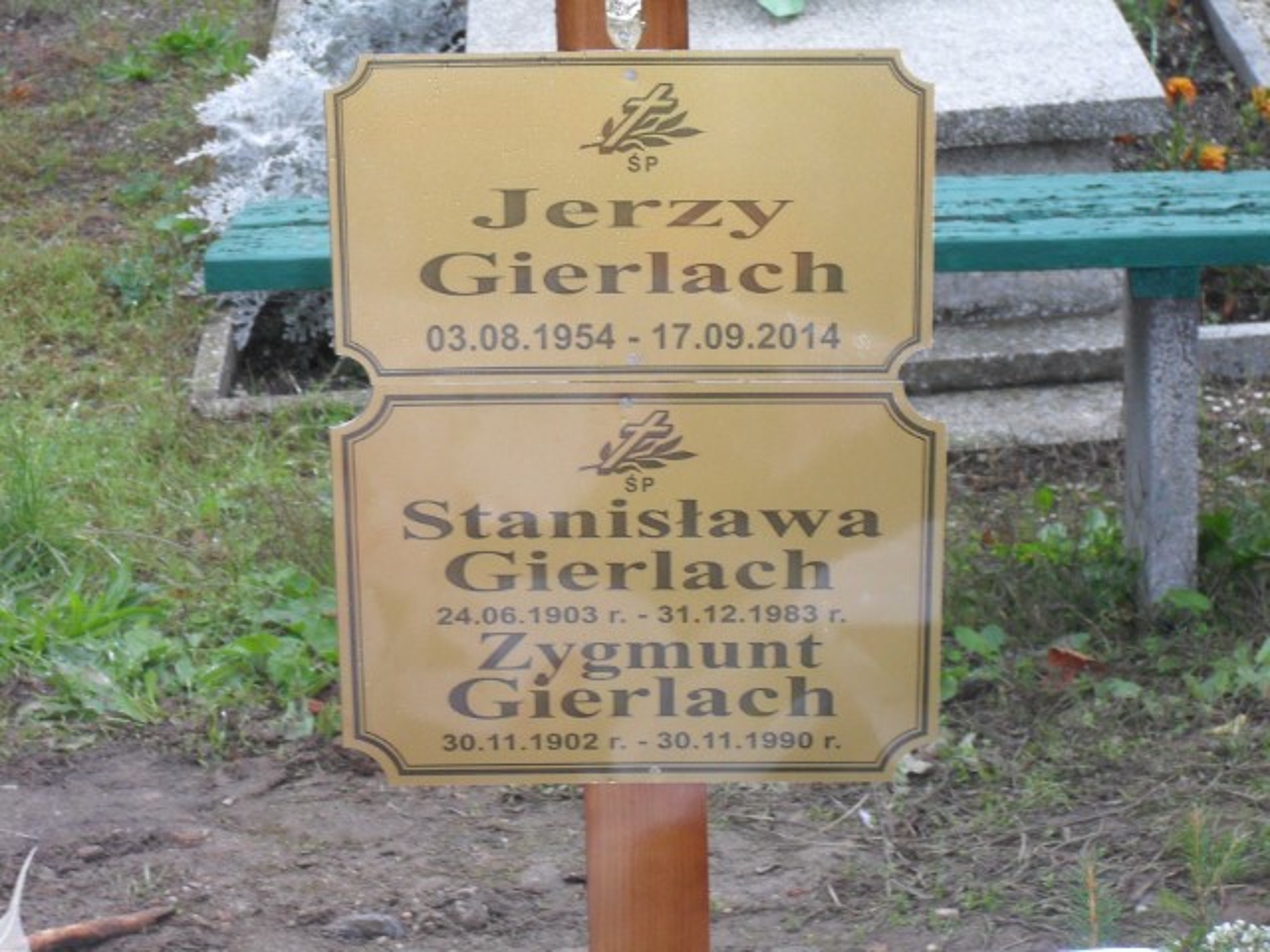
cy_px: 476
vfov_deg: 14.1
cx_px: 635
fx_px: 3852
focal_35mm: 105
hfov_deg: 18.7
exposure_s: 1/60
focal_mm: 18.9
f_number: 5.8
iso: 200
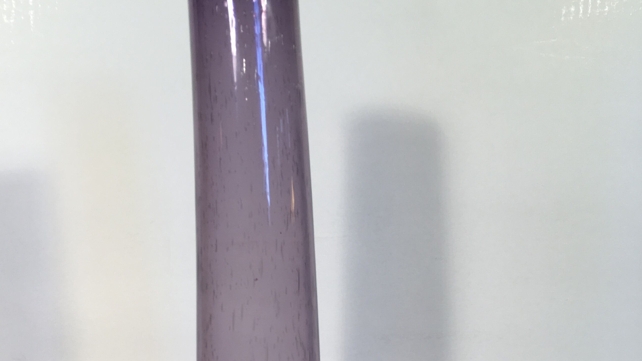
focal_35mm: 50
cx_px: 265
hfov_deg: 41.2
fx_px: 851
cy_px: 405
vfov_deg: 22.5
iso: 25
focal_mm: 4.15
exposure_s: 1/100
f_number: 2.2
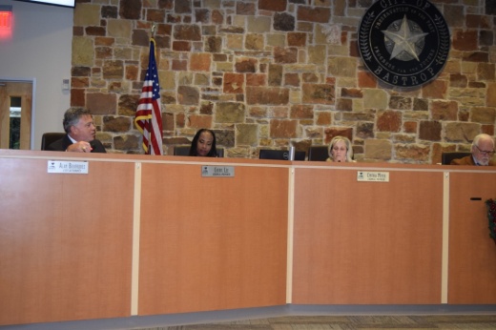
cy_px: 165
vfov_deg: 31.9
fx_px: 578
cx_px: 248
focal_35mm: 42
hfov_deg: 46.4
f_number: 4.2
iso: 1800
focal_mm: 28
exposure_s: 1/60
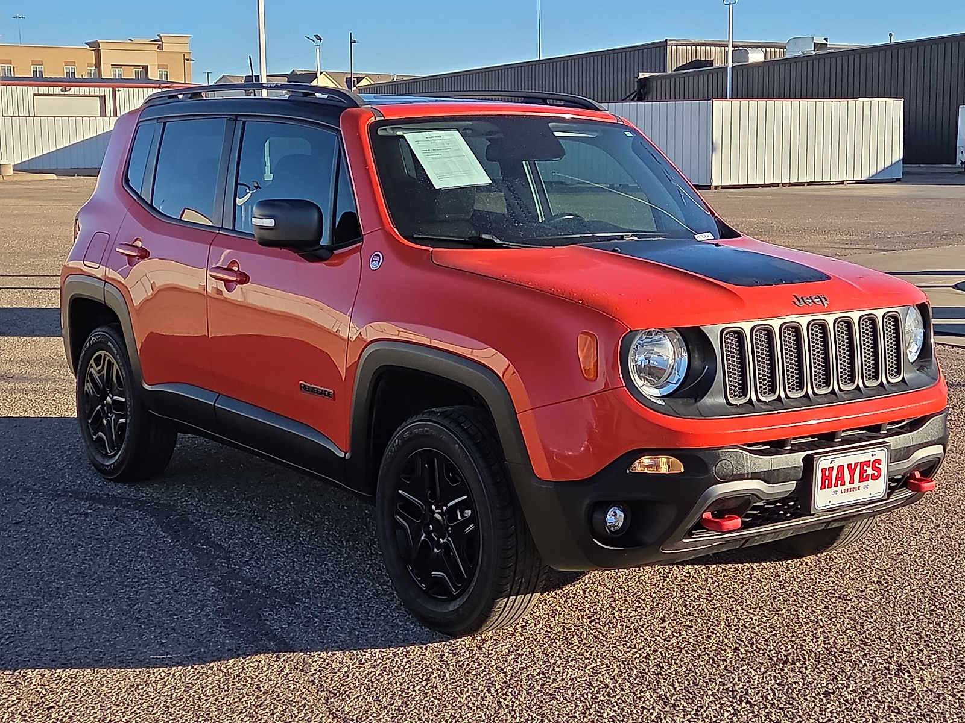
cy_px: 362
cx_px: 482
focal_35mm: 55
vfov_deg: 26.6
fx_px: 1533
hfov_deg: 34.9
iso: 25
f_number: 1.8
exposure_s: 1/1667
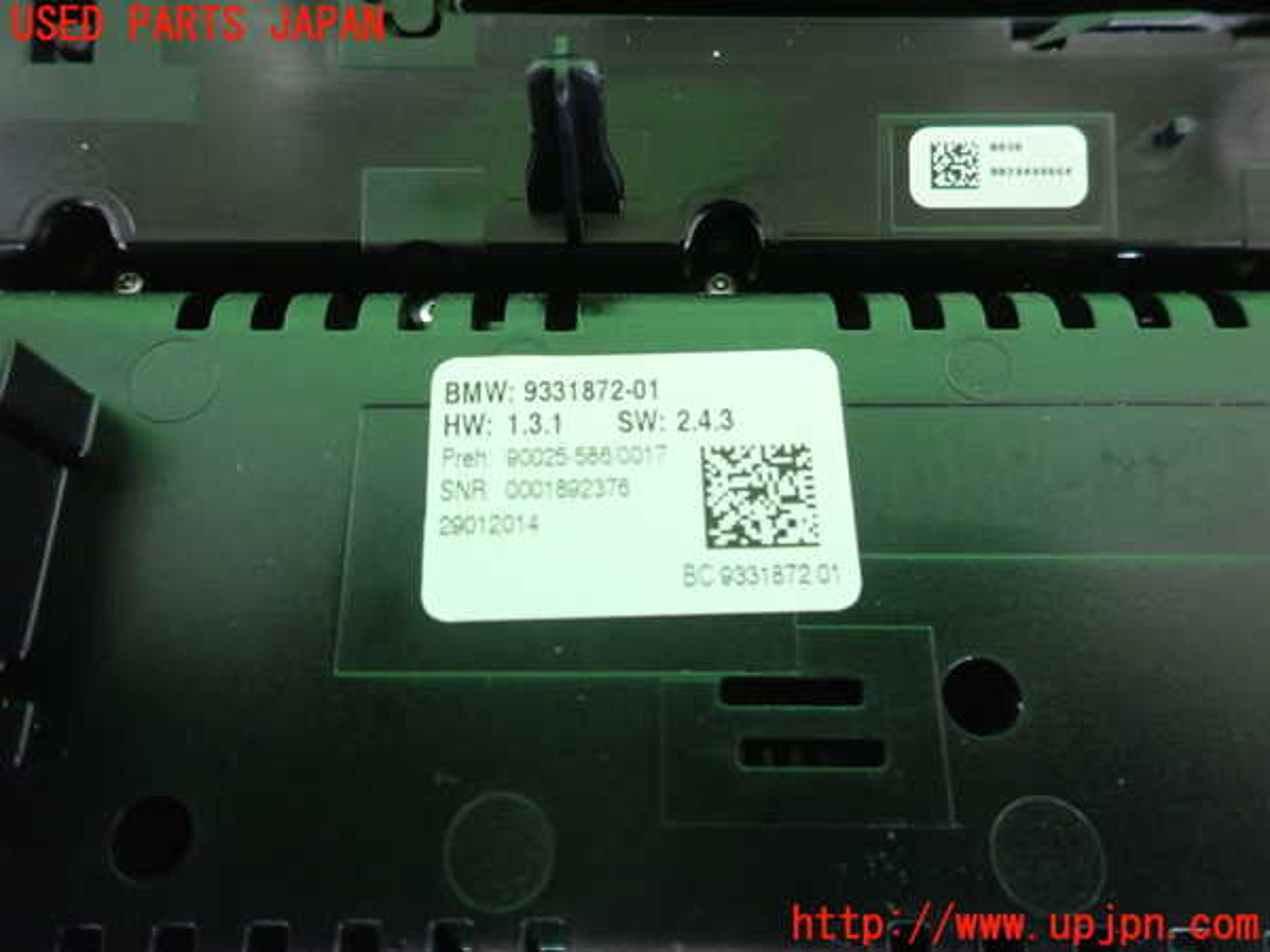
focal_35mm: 25
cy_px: 476
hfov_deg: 69.4
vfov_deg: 54.9
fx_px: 917
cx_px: 635
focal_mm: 4.5
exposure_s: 1/30
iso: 640
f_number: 2
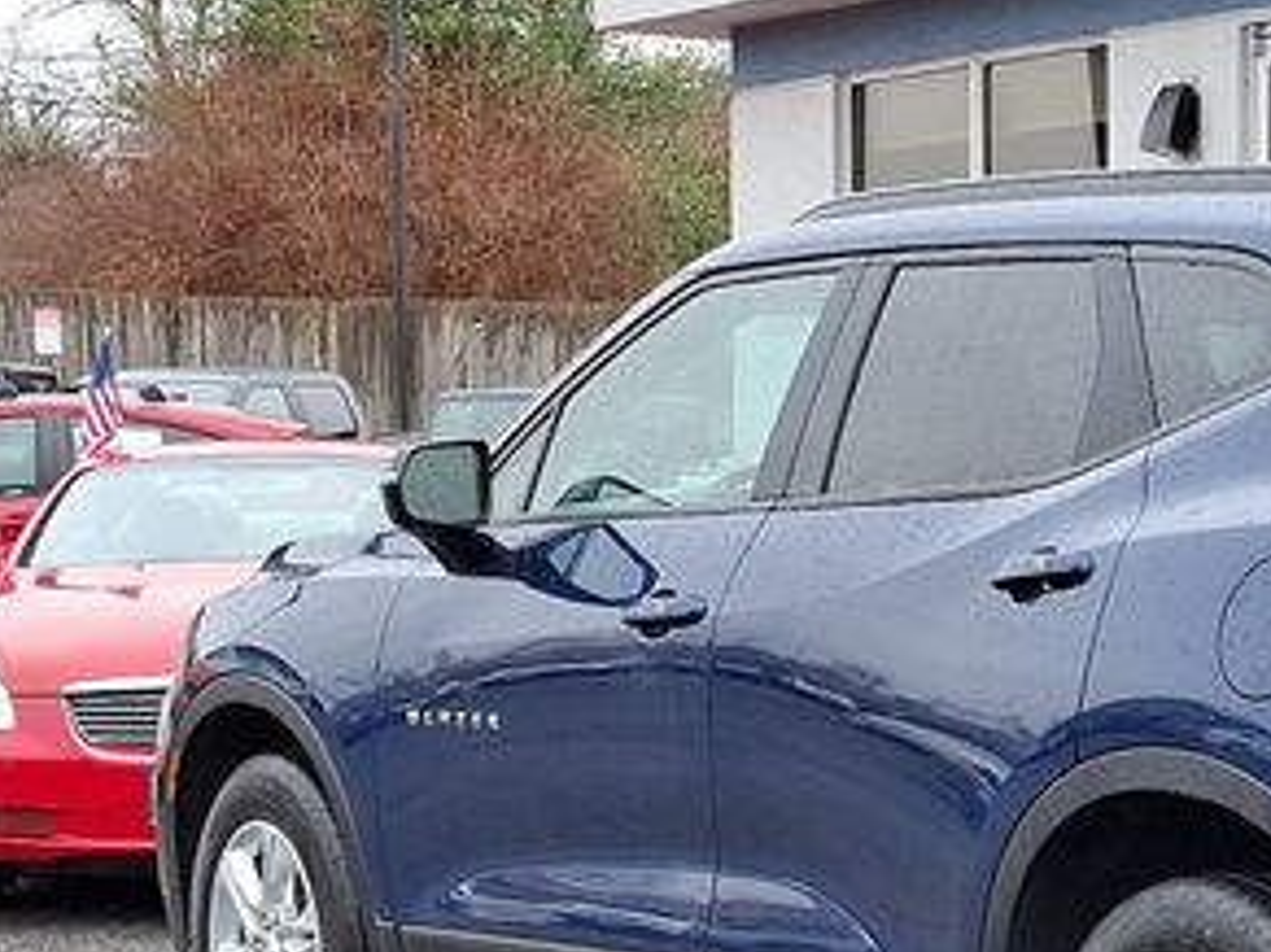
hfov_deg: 31.8
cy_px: 760
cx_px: 1315
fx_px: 2019
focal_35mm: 55
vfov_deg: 26.1
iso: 25
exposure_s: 1/256
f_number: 1.8
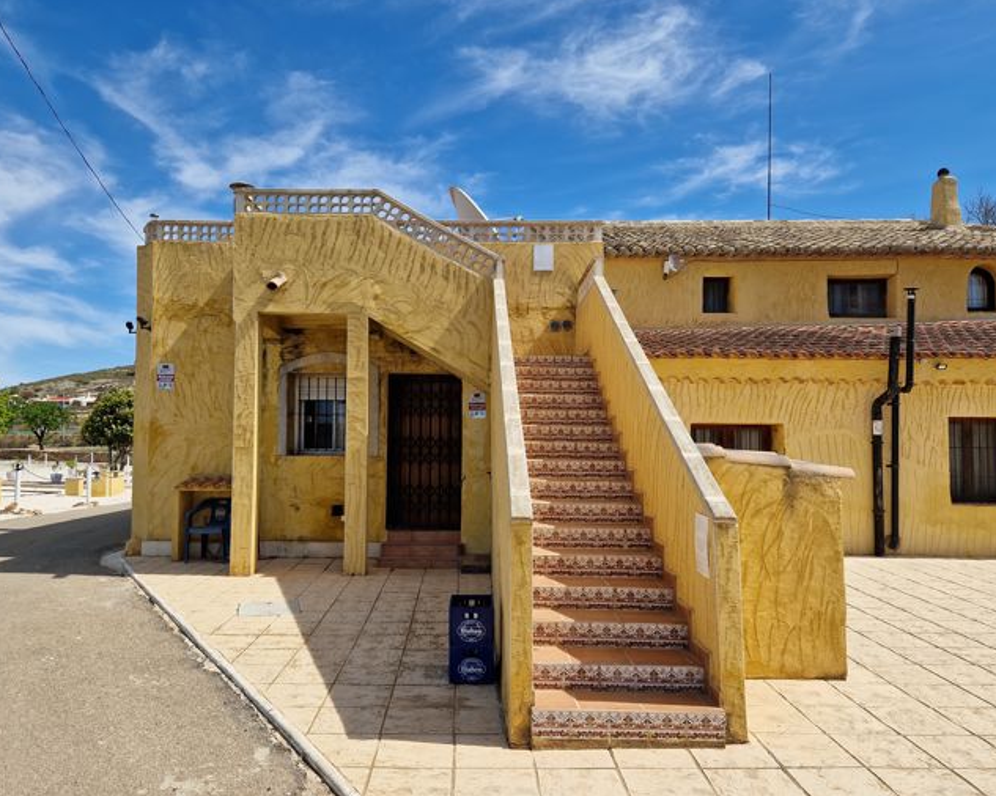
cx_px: 462
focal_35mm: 25
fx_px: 737
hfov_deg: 68.0
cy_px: 409
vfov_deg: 56.8
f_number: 1.8
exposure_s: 1/1916
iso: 50
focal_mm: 5.4
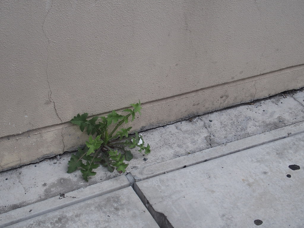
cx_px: 152
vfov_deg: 21.6
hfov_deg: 28.6
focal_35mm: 68
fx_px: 597
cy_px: 114
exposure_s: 1/1000
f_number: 2.8
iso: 100
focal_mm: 14.5
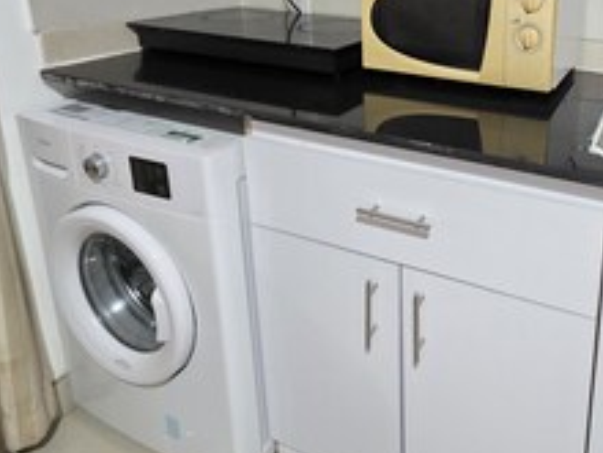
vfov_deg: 47.3
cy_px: 65
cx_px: 506
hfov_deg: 58.8
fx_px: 470
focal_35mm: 27
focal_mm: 2.2
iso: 1000
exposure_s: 1/50
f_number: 1.9
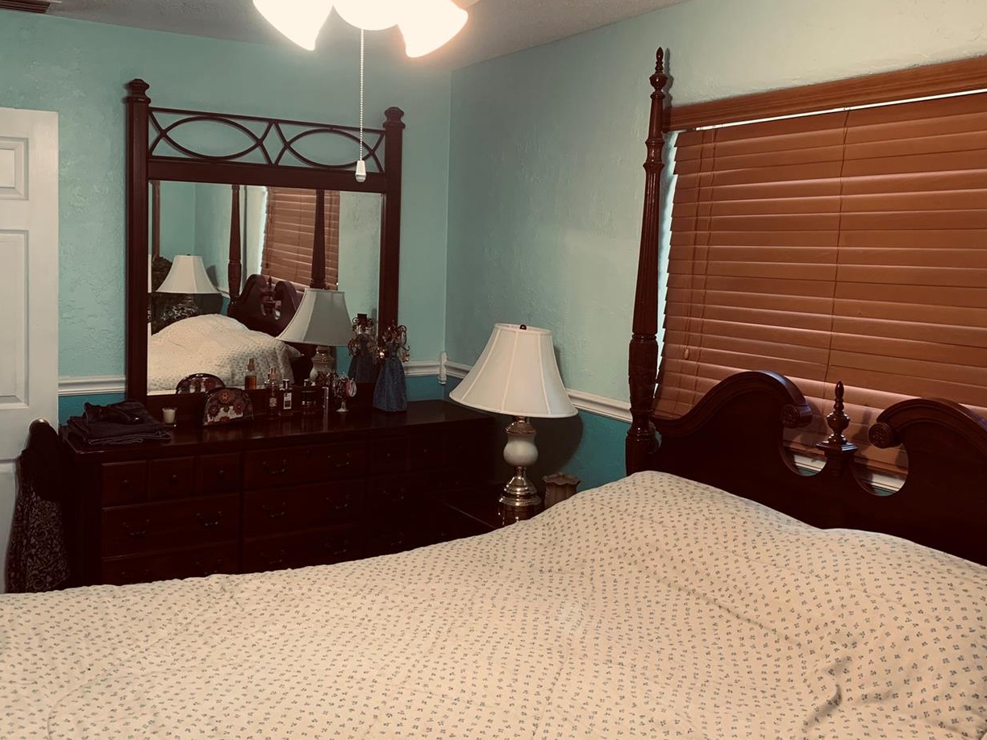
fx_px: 969
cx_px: 462
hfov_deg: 53.9
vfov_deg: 41.7
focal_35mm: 34
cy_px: 318
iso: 125
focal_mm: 4.25
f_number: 1.8
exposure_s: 1/60
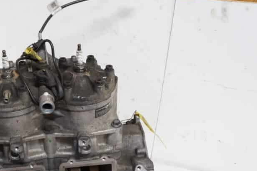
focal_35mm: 50
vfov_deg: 26.8
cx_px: 60
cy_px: 119
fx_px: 357
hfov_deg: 38.4
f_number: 4.5
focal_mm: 20
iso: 3200
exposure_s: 1/60
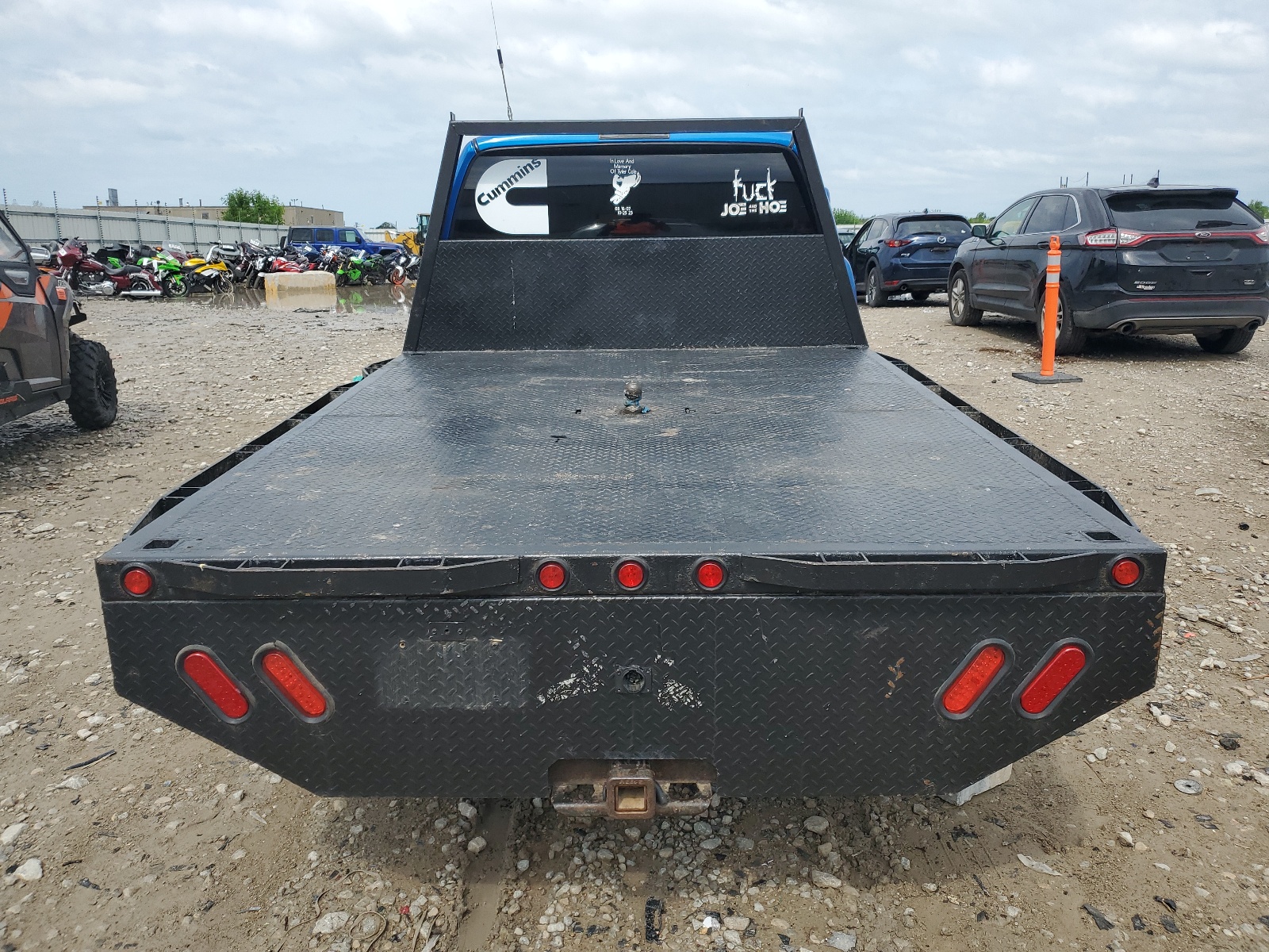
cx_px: 634
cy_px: 476
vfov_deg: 53.1
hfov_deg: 67.3
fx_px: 953
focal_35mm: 26
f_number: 1.5
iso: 50
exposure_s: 1/2000
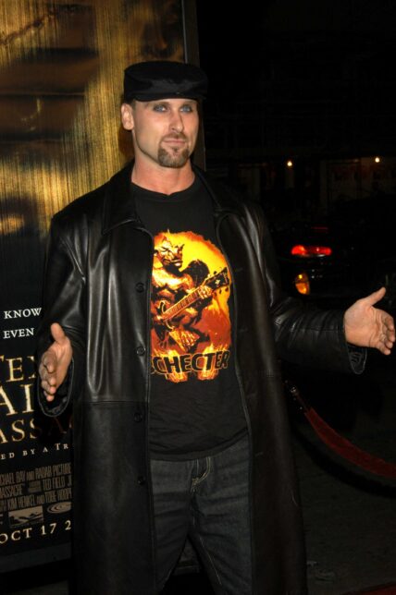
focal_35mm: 72
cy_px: 298
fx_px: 1190
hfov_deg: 18.9
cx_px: 198
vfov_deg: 28.1
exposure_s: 1/180
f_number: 7.1
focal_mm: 48
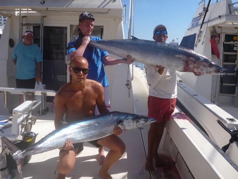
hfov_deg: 61.7
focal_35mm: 29
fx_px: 199
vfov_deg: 48.2
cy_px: 90
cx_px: 119
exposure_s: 1/1000
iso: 100
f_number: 3.4
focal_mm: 5.2
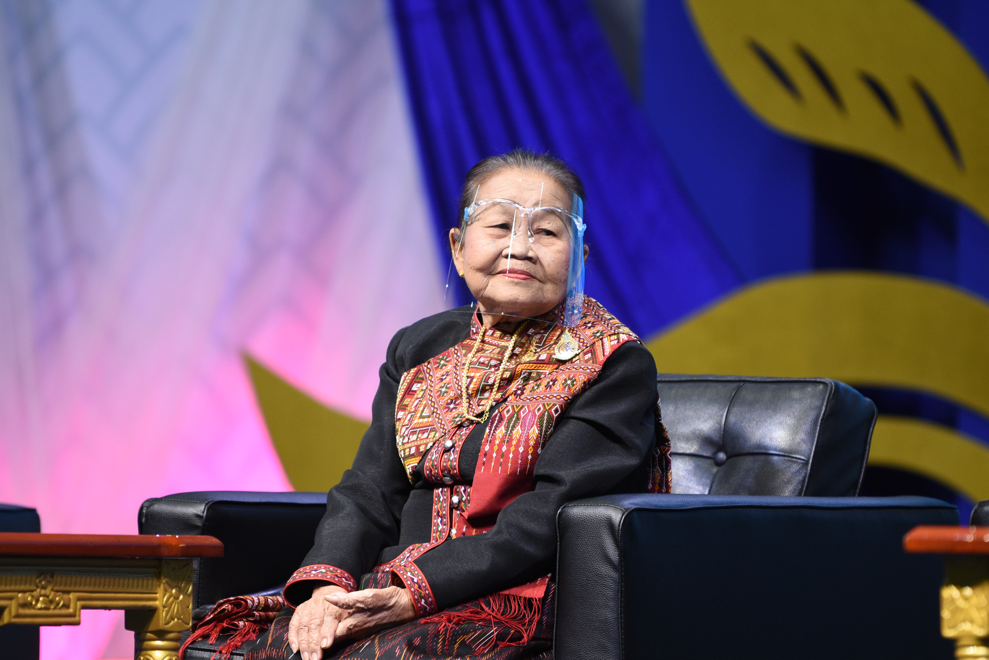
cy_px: 330
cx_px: 494
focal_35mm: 300
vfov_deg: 4.6
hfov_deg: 6.9
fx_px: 8243
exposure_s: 1/320
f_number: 2.8
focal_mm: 200
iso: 800
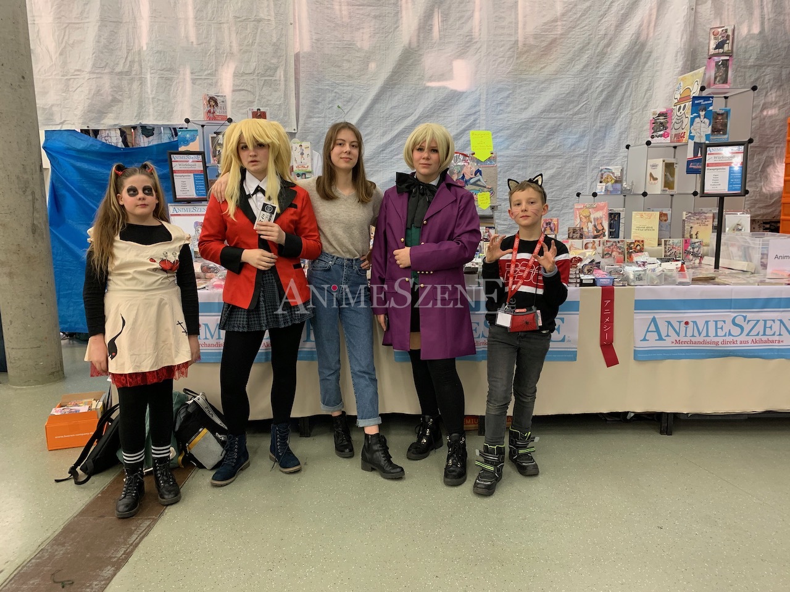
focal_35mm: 26
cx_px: 395
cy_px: 296
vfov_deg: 53.1
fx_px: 593
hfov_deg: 67.3
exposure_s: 1/50
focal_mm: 4.25
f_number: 1.8
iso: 100
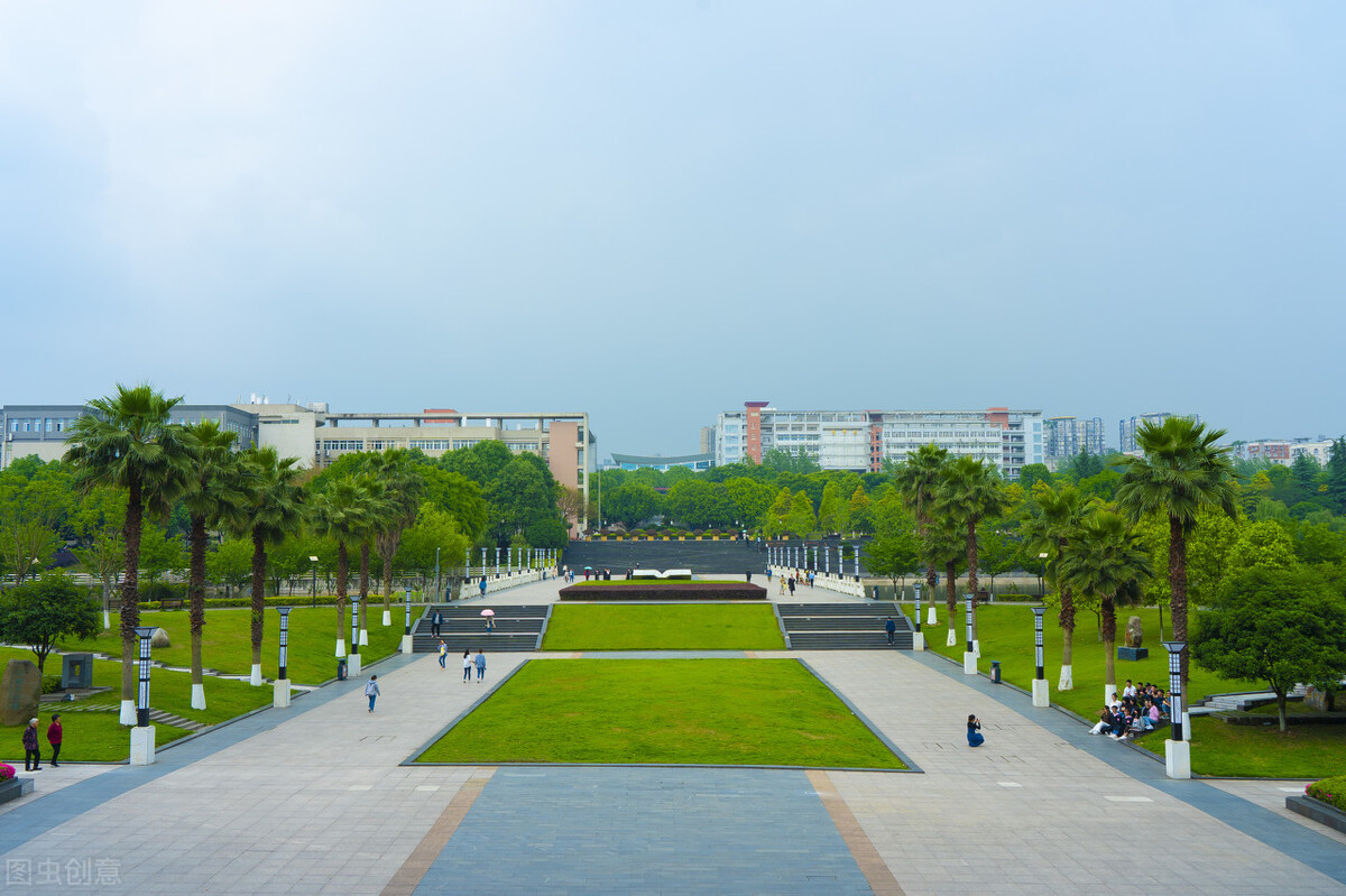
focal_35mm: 31
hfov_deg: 60.3
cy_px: 448
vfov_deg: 42.3
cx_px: 673
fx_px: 1159
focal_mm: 31
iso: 100
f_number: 8
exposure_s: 1/200
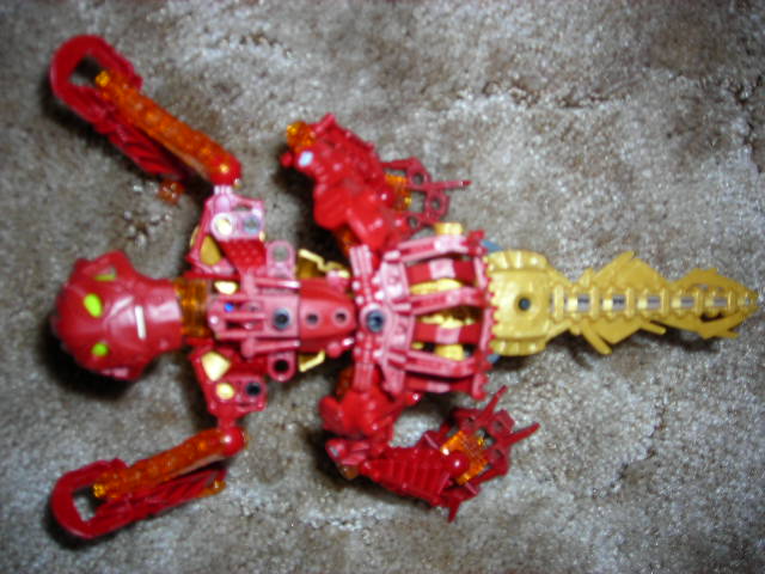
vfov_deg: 37.7
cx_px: 382
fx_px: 840
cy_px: 287
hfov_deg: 49.0
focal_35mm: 38
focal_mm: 6.3
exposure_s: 1/60.1
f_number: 3.2
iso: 50
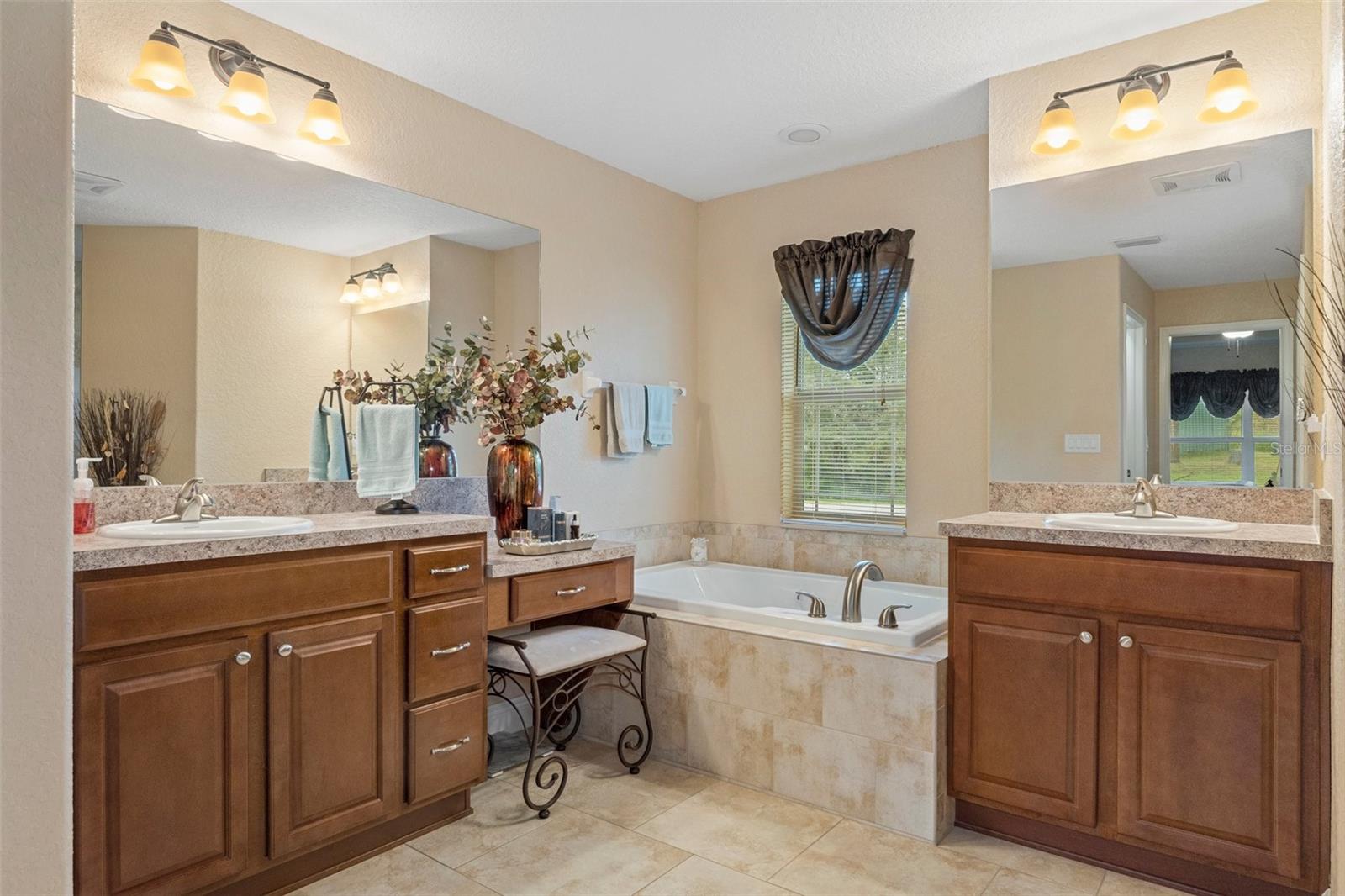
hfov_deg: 81.2
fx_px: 784
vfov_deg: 59.5
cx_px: 672
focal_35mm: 21
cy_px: 448
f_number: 8
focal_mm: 14
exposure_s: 1/4
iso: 400
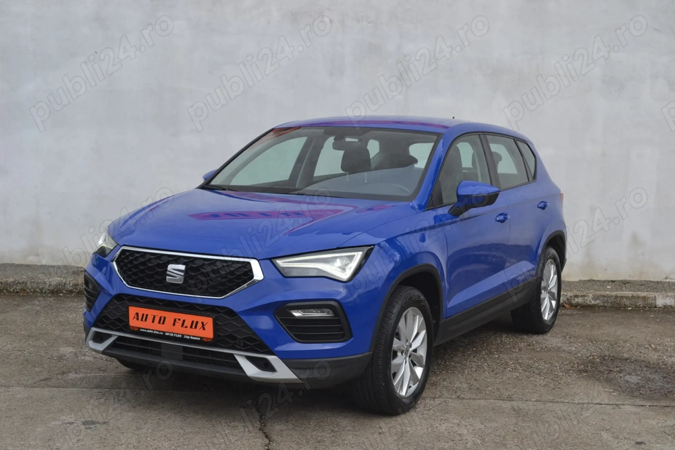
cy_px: 225
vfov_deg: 26.5
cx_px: 338
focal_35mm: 51
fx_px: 956
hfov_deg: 38.9
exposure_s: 1/200
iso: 100
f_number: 7.1
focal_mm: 34
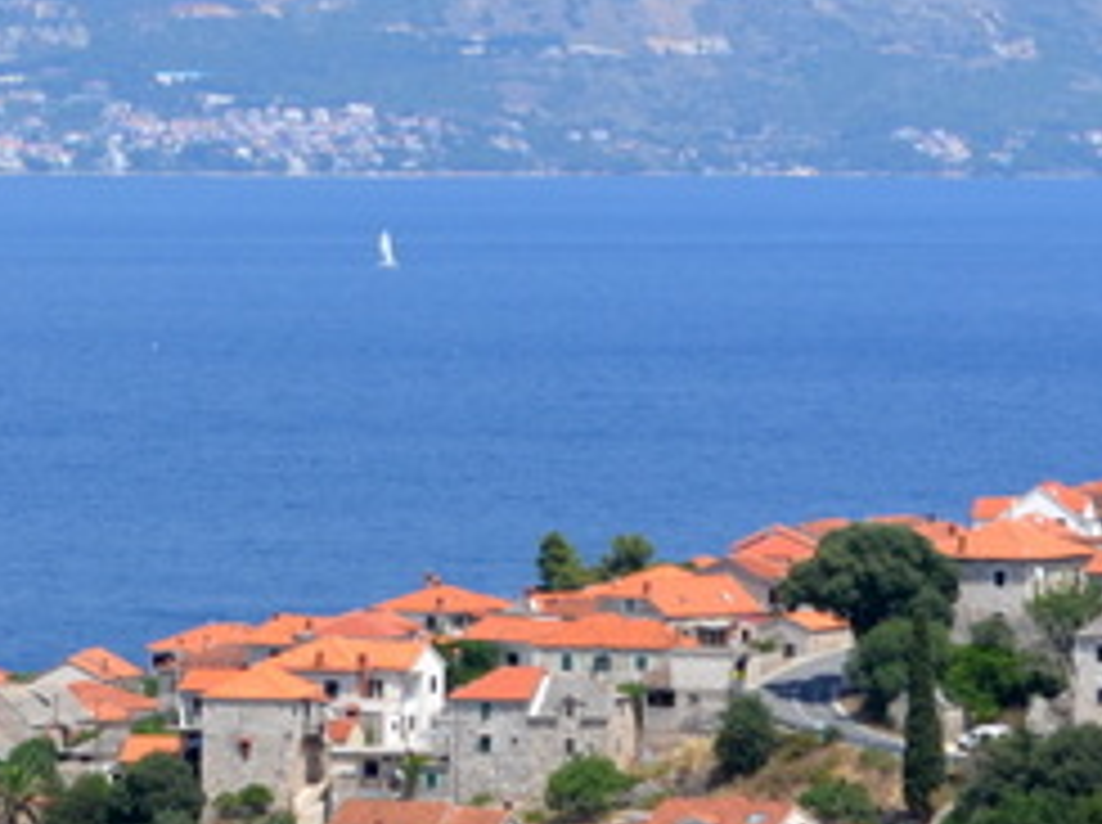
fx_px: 8251
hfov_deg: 7.6
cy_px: 464
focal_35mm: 260
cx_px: 315
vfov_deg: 5.7
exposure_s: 1/250
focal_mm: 55
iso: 100
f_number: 8
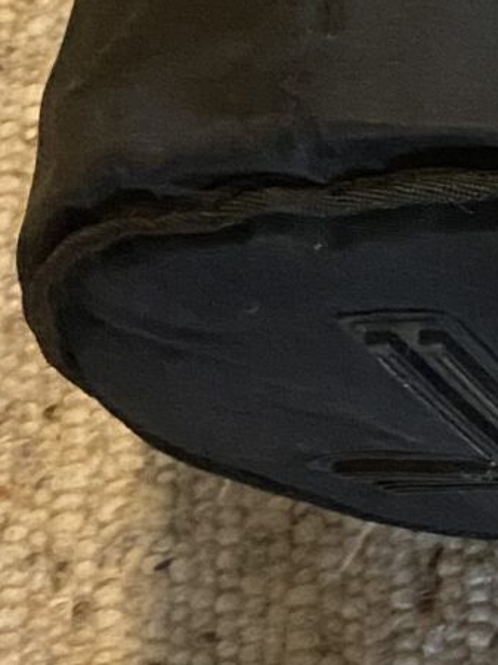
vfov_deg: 13.1
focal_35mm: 148
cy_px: -25
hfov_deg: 8.6
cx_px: 1404
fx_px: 2842
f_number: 1.8
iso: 640
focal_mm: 4.25
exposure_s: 1/33
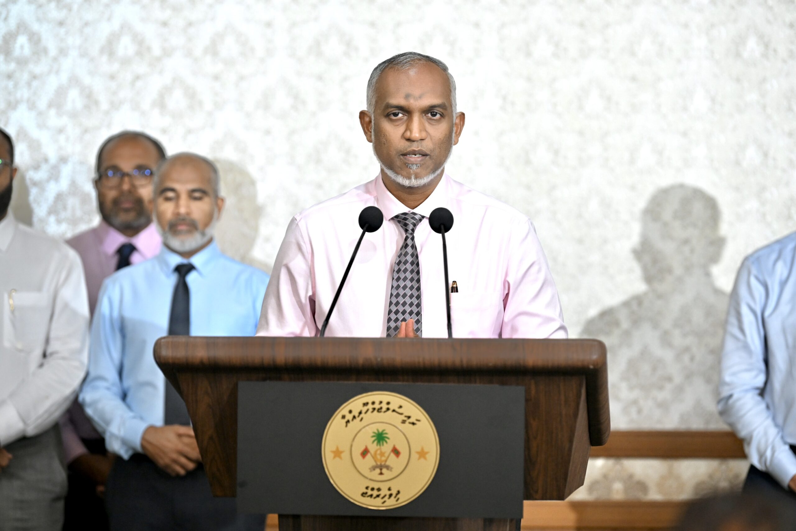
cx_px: 398
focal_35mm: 170
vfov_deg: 8.1
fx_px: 3759
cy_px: 266
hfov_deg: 12.1
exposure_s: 1/100
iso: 2500
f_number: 3.5
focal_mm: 170
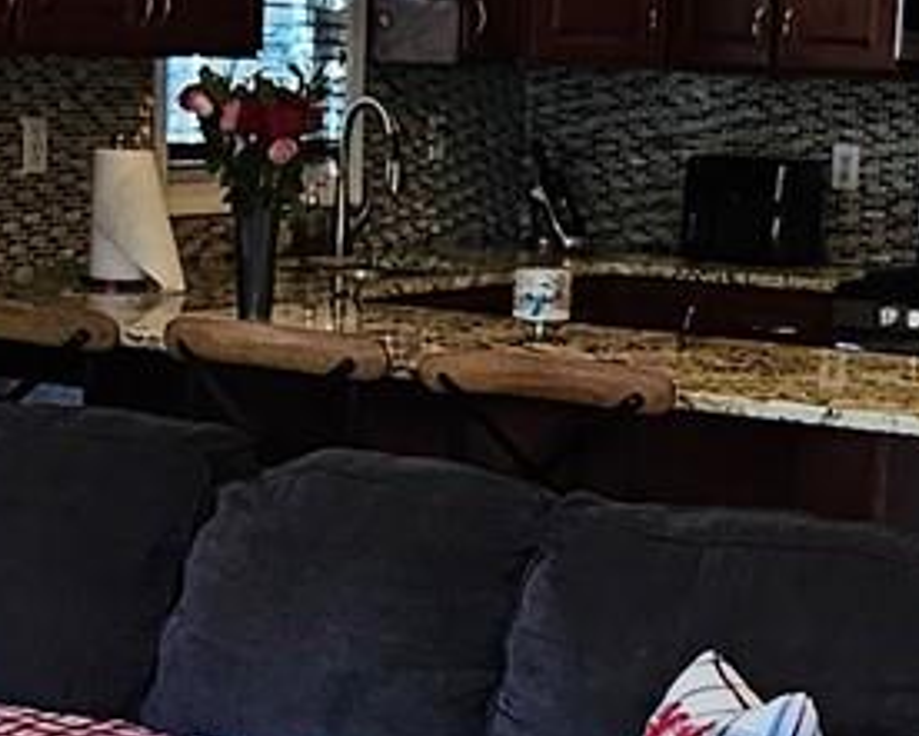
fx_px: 2558
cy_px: 613
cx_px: 539
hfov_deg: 20.4
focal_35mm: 94
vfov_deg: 16.2
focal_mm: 2.2
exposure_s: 1/208
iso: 125
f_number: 2.2
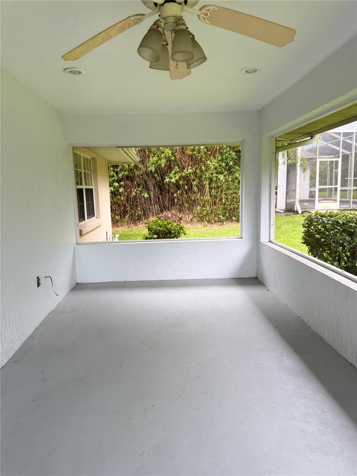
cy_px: 238
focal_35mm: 24
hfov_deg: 56.8
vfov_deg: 71.6
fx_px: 330
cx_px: 178
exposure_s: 1/250
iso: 64
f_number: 1.78
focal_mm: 6.76
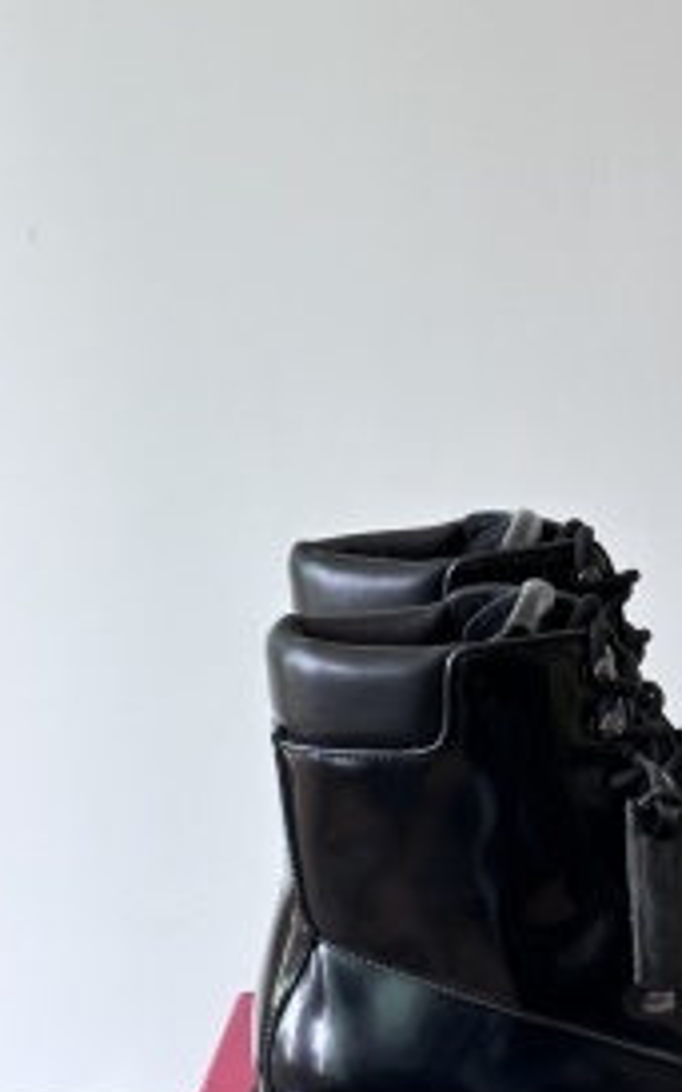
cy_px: 769
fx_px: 2769
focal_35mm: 93
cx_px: 700
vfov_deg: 22.2
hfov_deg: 13.8
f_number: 1.78
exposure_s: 1/162
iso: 64
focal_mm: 6.86
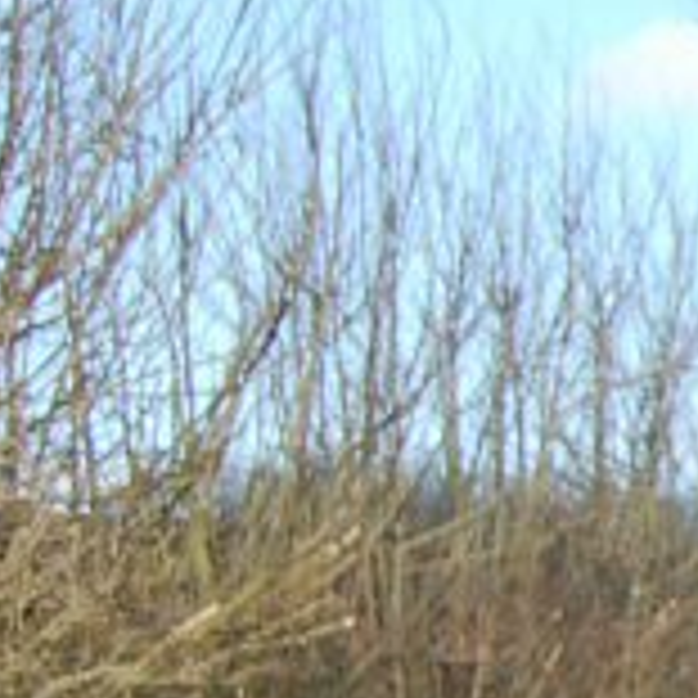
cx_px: 1646
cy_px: 757
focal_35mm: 193
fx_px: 4398
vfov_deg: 9.0
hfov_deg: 8.4
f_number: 4
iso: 280
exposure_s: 1/1000
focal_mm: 23
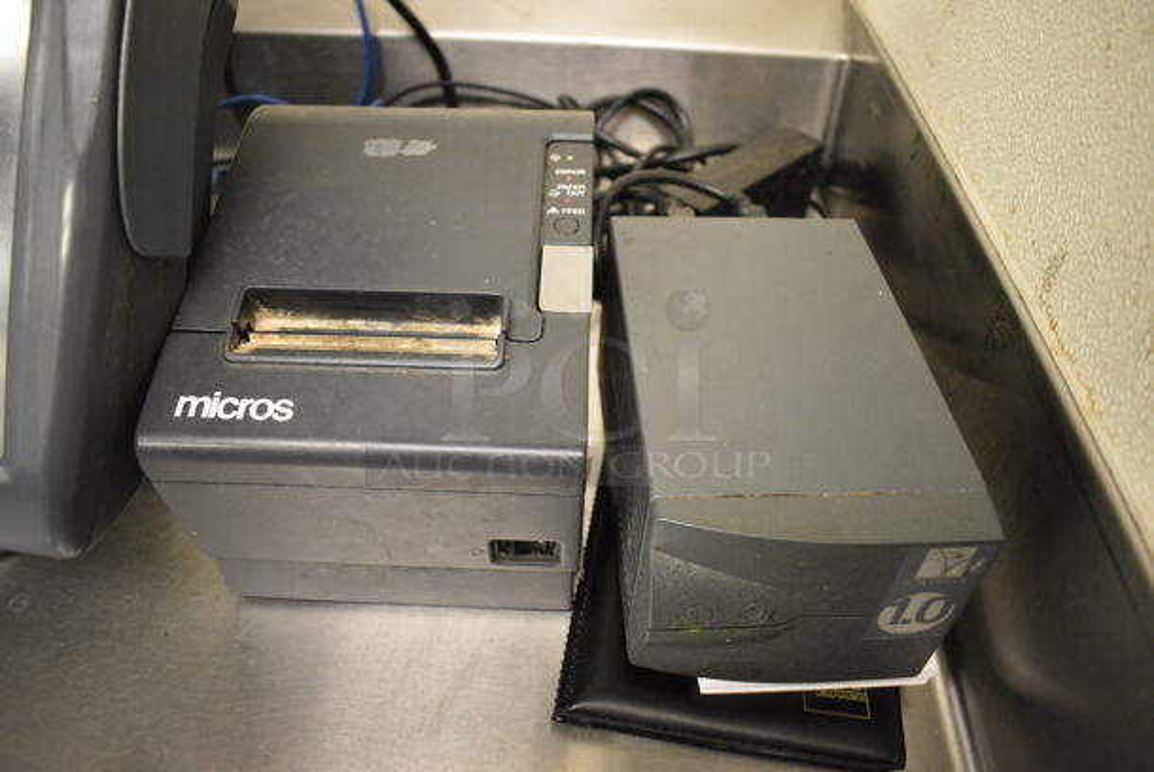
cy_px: 386
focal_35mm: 27
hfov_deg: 67.3
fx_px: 866
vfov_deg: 48.0
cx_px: 577
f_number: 3.5
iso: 2000
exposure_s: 1/125
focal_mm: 18
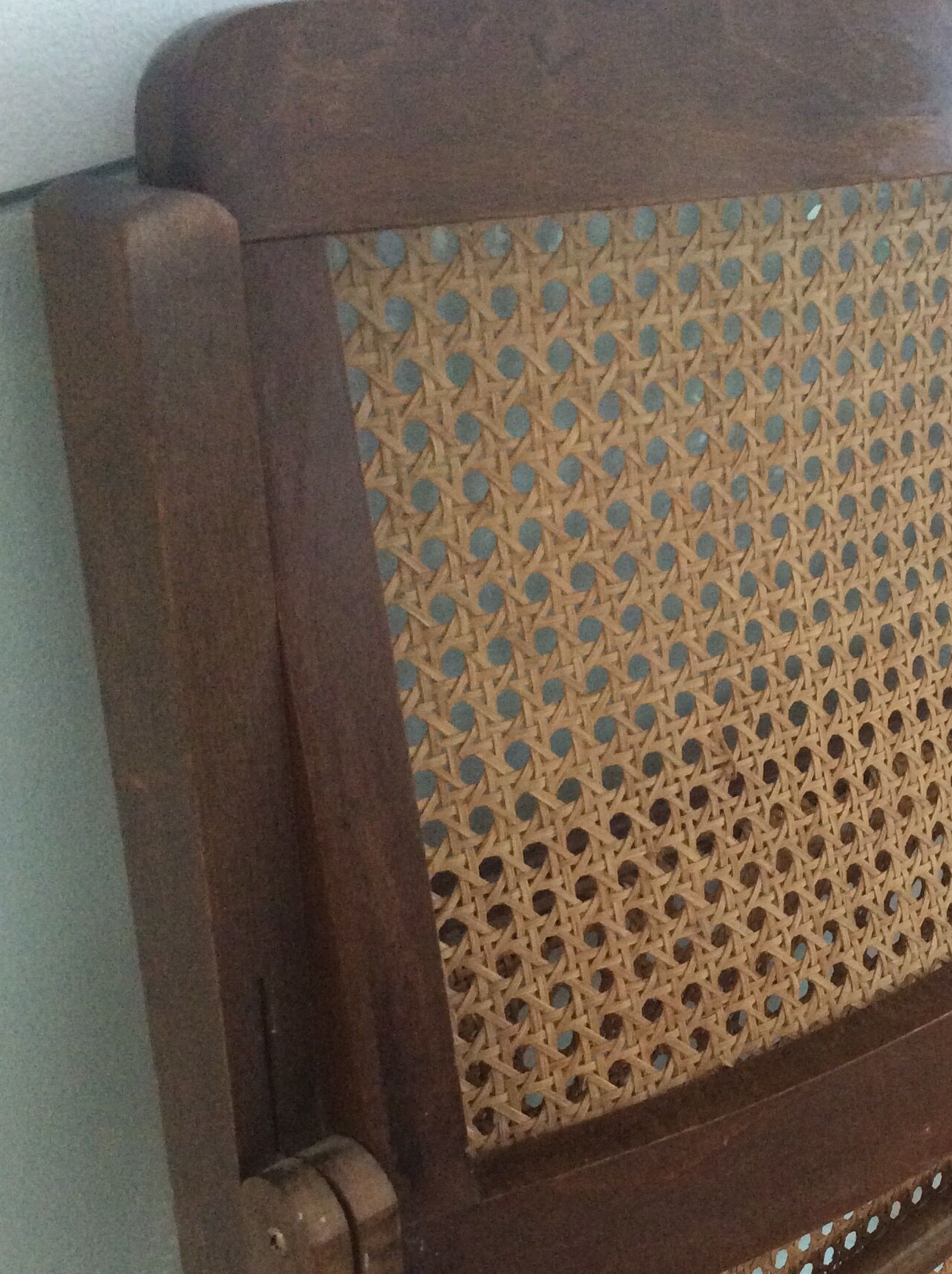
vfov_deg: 39.3
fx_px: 1764
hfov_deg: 29.8
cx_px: 693
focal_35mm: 48
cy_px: 840
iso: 250
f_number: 2.4
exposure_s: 1/20
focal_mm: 3.3
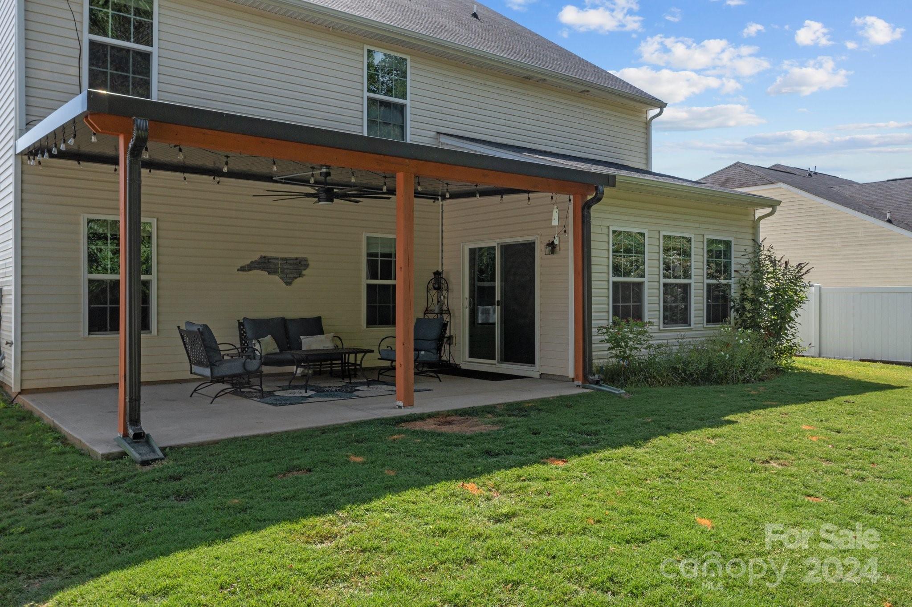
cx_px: 456
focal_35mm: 28
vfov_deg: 46.4
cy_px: 304
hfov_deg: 65.5
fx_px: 709
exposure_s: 1/320
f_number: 5.6
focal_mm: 10.26
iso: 100
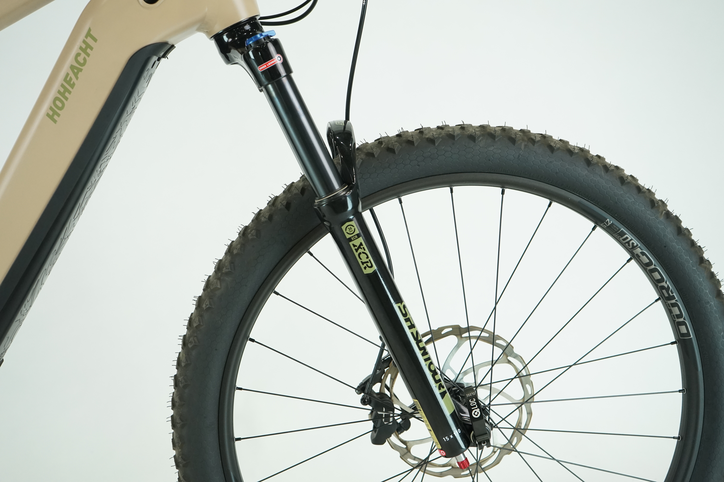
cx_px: 362
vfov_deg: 32.6
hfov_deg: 47.4
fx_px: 824
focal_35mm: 41
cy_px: 241
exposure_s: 1/200
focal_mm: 41
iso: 1600
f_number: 5.6
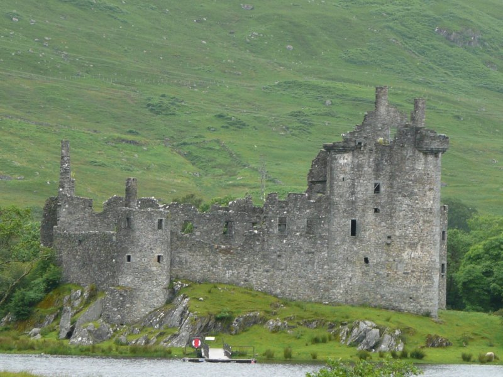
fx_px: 2761
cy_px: 188
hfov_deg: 10.4
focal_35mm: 190
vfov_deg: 7.8
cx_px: 252
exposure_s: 1/160
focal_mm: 26
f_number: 4.8
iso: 100
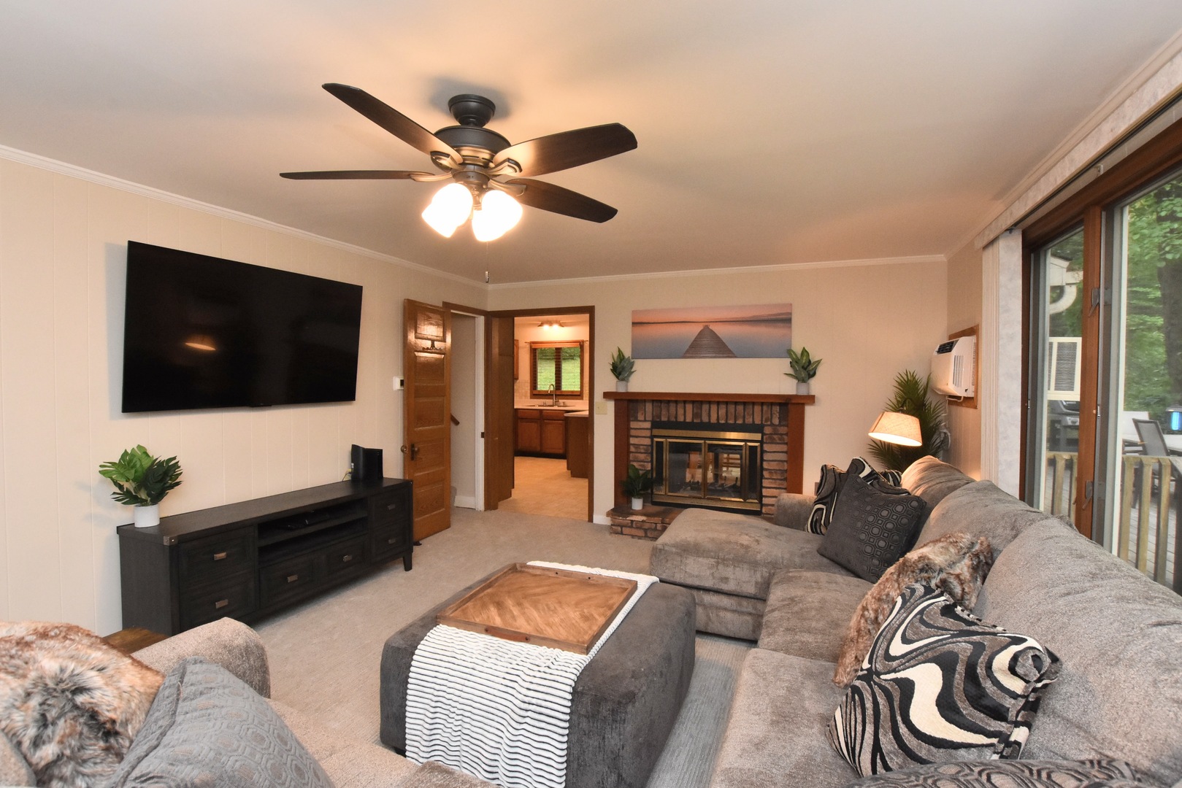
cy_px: 394
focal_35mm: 15
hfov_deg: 100.4
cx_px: 591
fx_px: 493
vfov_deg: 77.3
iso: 1600
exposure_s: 1/50
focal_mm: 10
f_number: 9
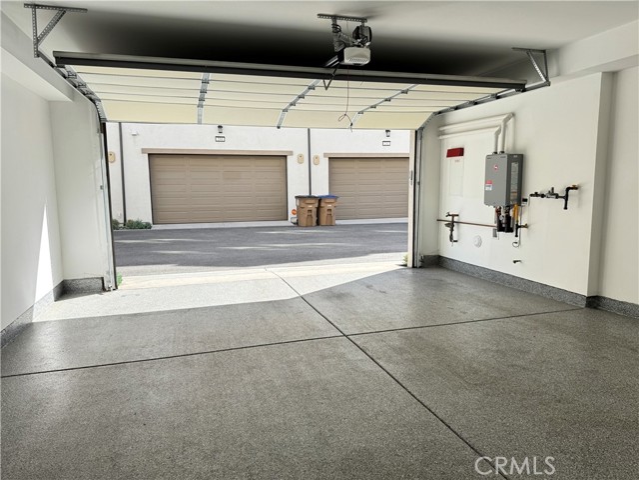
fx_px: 443
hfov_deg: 71.6
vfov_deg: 56.8
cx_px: 320
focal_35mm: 24
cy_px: 240
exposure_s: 1/782
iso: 80
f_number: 1.78
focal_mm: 6.76
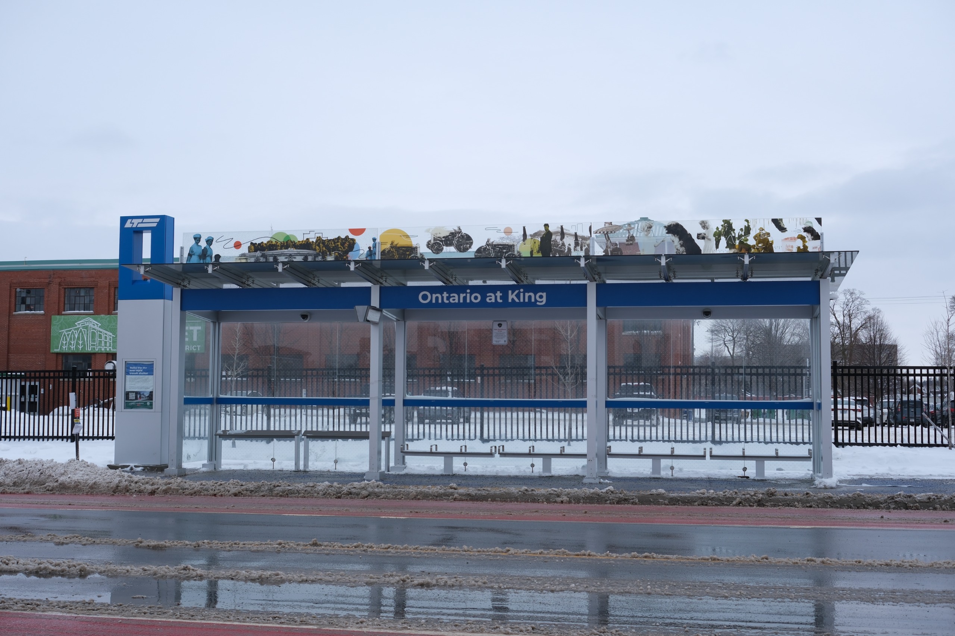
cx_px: 478
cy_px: 318
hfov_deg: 47.4
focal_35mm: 41
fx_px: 1087
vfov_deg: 32.6
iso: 160
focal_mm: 27
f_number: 5.6
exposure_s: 1/340
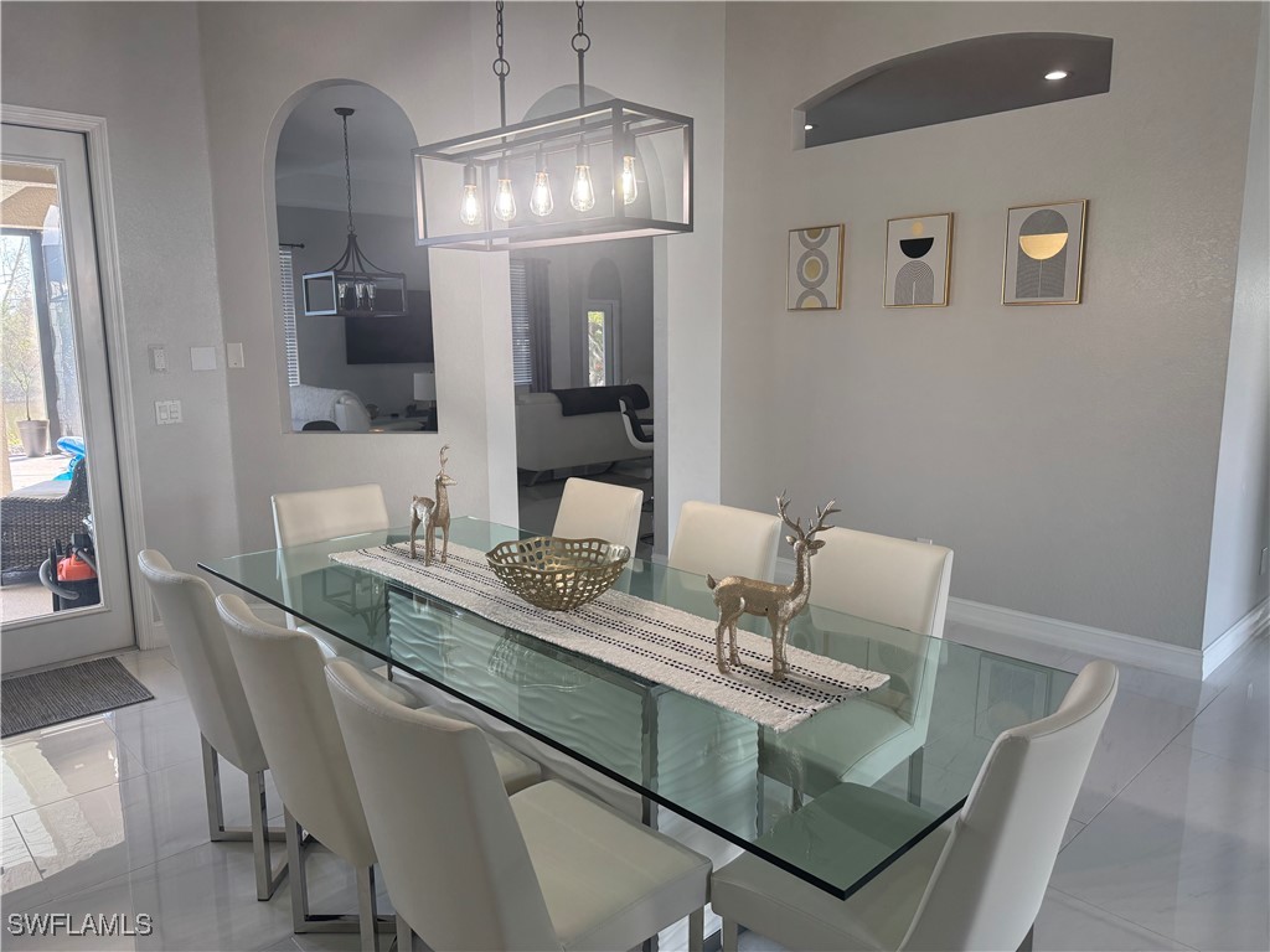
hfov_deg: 71.6
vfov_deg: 56.8
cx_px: 635
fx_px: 881
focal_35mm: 24
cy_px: 476
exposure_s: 1/120
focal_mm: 6.76
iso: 160
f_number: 1.78
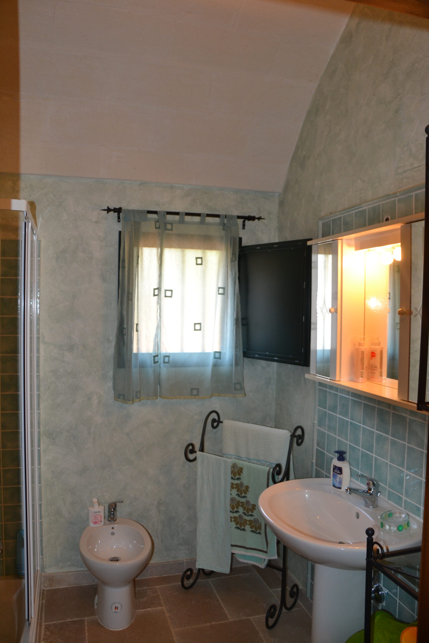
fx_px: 483
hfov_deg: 47.9
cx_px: 214
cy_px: 322
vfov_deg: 67.4
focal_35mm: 27
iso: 400
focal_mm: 18
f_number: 4
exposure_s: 1/60
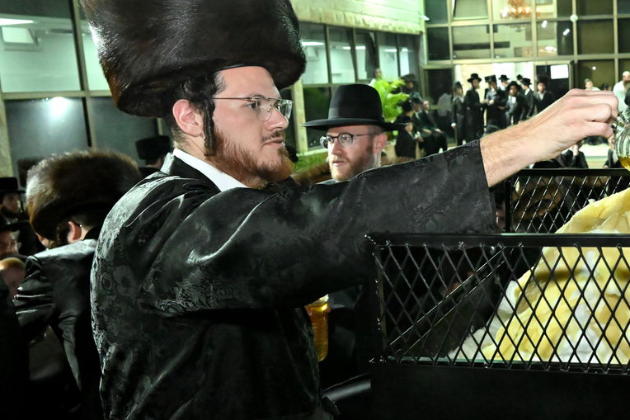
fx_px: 770
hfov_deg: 41.3
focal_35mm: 44
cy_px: 203
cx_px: 557
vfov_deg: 30.5
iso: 8000
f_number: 5.6
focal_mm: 24
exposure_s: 1/200
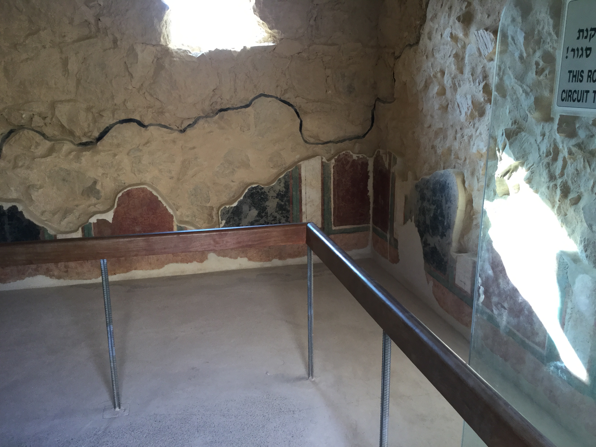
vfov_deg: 45.4
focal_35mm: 31
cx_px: 298
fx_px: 534
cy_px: 224
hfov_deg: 58.4
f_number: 2.4
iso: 40
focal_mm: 3.3
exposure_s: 1/33
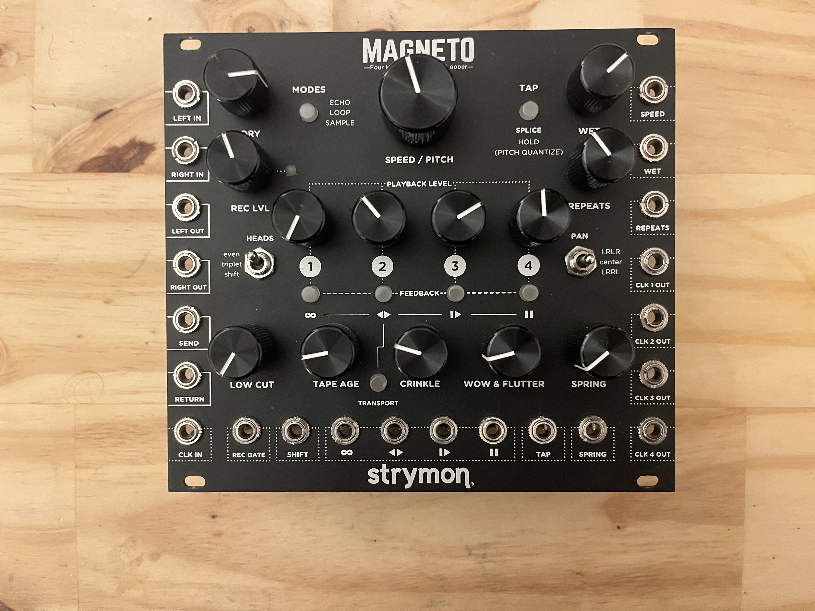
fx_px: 612
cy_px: 306
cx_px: 408
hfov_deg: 67.3
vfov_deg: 53.1
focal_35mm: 26
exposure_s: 1/25
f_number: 1.6
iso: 640
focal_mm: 5.1
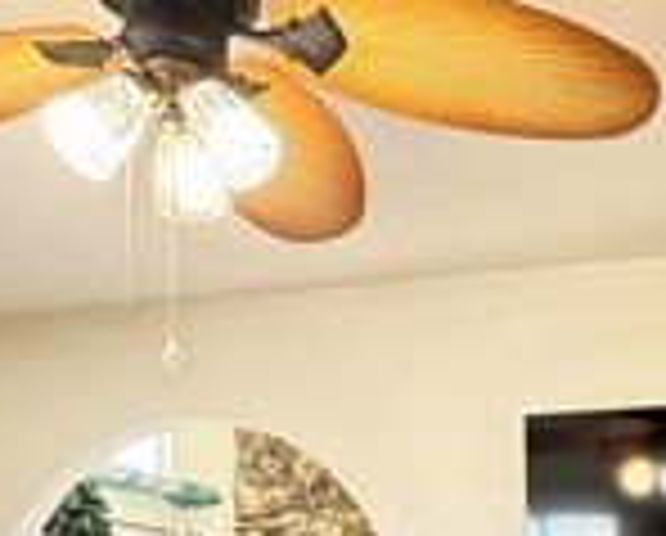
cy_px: 649
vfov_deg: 23.6
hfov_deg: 30.9
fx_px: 1165
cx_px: 558
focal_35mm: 59
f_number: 2.2
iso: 320
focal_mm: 2.22
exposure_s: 1/60
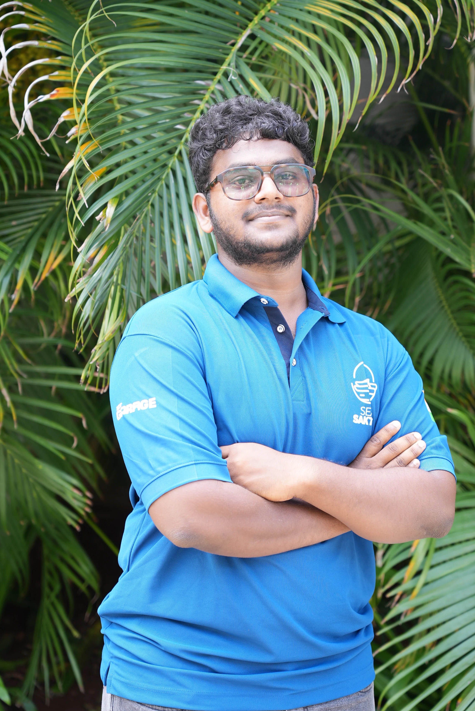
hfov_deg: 15.9
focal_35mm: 86
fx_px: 1700
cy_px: 351
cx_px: 242
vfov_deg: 23.6
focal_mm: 81
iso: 200
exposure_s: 1/50
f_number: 4
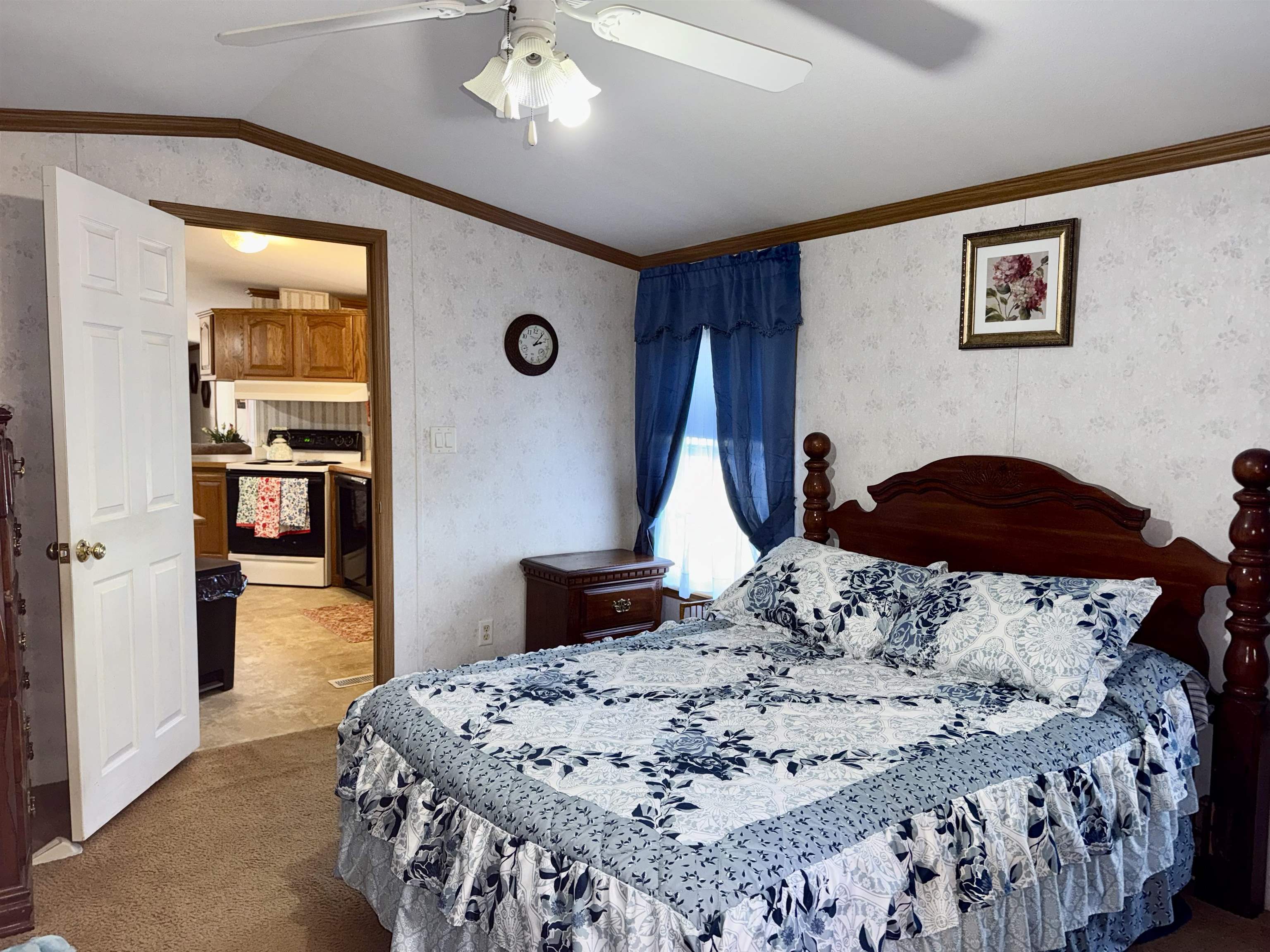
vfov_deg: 56.8
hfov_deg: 71.6
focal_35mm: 24
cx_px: 635
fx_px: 881
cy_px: 476
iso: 80
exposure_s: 1/23
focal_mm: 6.76
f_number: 1.78
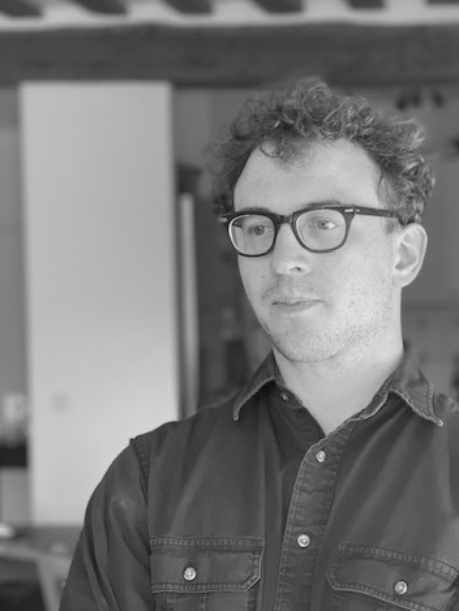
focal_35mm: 71
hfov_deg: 20.7
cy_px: 356
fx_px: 1255
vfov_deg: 27.4
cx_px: 308
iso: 64
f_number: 2
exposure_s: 1/122
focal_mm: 6
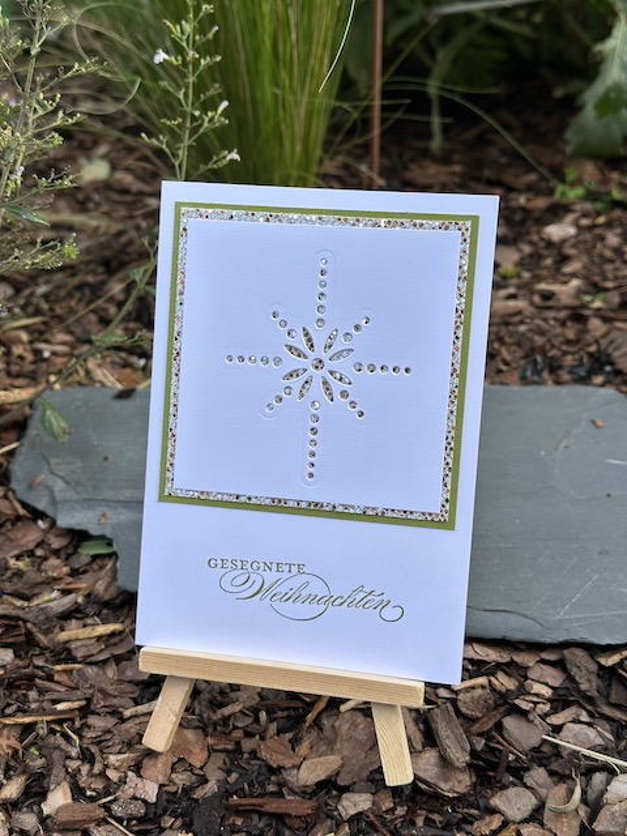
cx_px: 314
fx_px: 1159
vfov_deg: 39.7
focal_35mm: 48
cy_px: 418
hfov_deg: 30.3
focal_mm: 6.86
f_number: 1.78
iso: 64
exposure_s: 1/1030
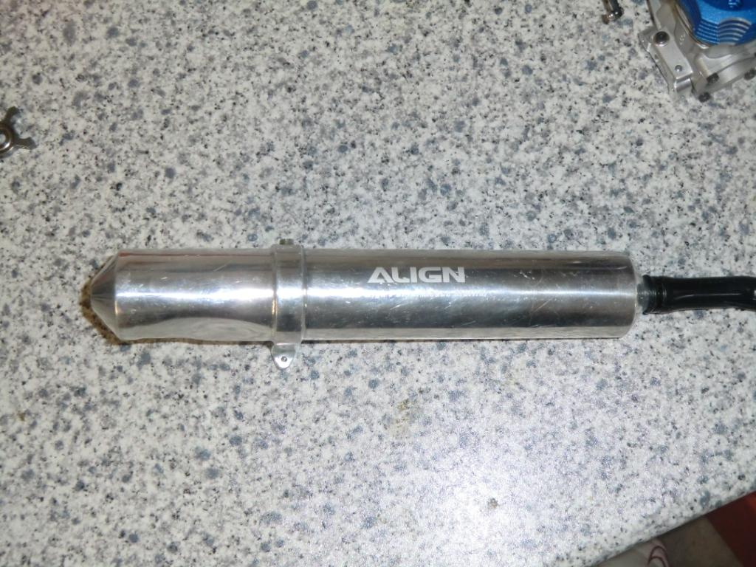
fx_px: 1026
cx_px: 378
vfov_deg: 30.9
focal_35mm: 47
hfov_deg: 40.4
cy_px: 284
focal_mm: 8.4
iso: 400
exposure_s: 1/50
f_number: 4
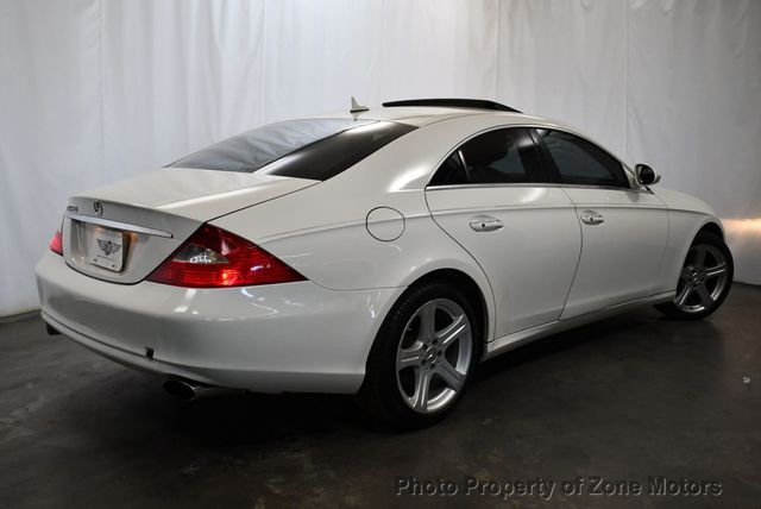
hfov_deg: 53.1
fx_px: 762
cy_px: 254
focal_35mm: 36
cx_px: 380
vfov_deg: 36.9
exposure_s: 1/250
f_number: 3.5
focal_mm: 18
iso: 640
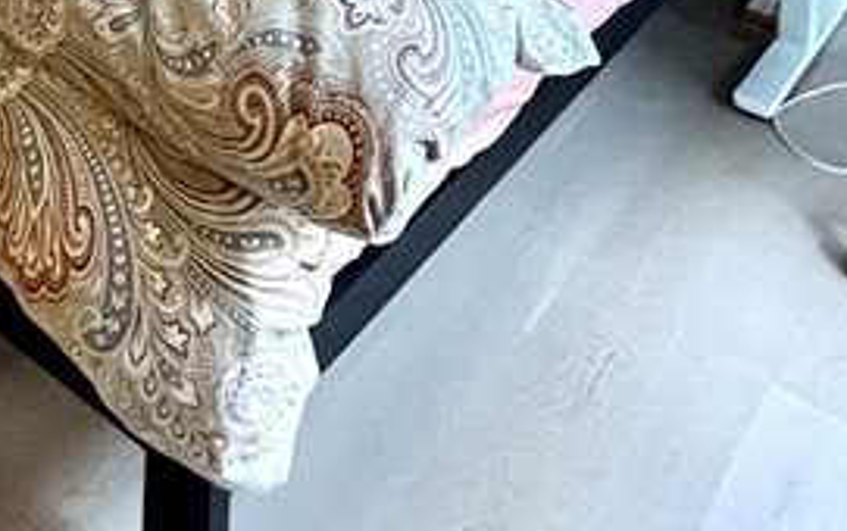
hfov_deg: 34.6
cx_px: -38
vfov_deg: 16.5
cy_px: -618
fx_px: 1202
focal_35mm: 52
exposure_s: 1/60
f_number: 1.8
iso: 250
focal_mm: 1.57
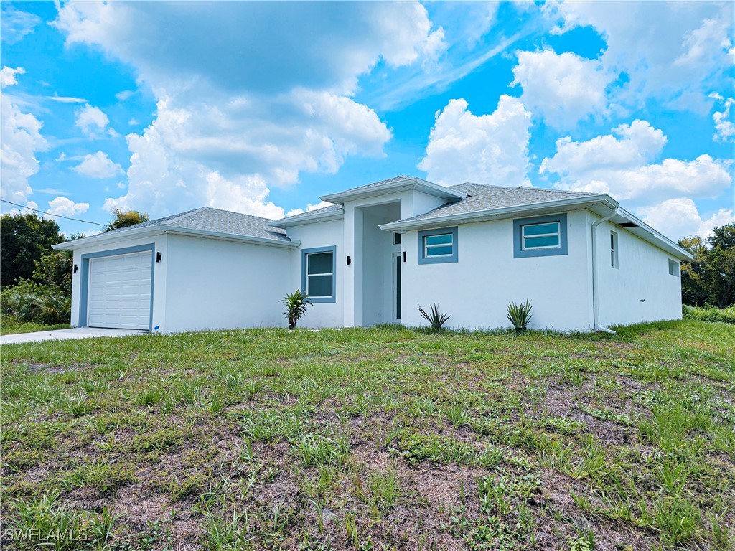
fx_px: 488
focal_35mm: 23
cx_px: 368
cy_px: 276
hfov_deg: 73.9
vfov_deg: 58.9
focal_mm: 6.3
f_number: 1.7
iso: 12
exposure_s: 1/1704
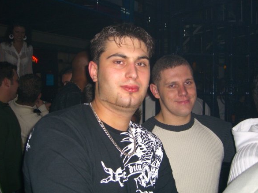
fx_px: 290
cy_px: 96
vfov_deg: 36.8
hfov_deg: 47.9
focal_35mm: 39
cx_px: 127
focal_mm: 7.9
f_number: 2.8
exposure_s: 1/60
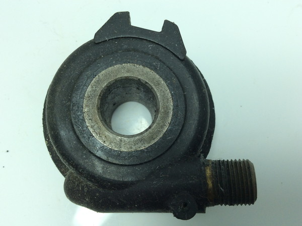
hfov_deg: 56.9
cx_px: 151
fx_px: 279
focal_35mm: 32
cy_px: 113
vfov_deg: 44.0
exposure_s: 1/278
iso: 32
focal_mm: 3.3
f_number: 2.4
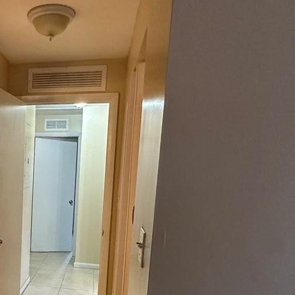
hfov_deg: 38.2
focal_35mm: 39
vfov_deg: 41.5
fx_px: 376
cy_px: 222
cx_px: 2
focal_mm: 2.22
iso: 250
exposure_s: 1/60
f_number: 2.2
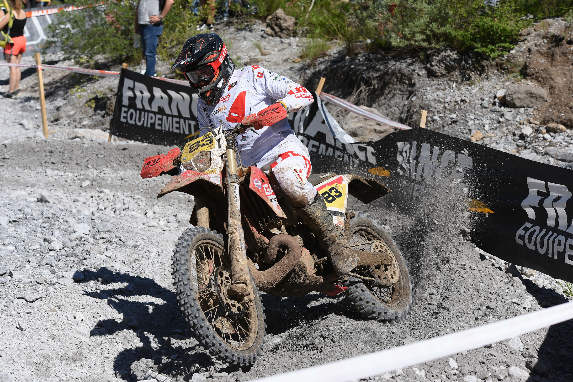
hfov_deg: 19.4
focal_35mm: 105
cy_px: 191
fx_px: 1672
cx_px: 286
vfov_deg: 13.1
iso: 400
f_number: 6.3
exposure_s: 1/2000
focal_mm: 105
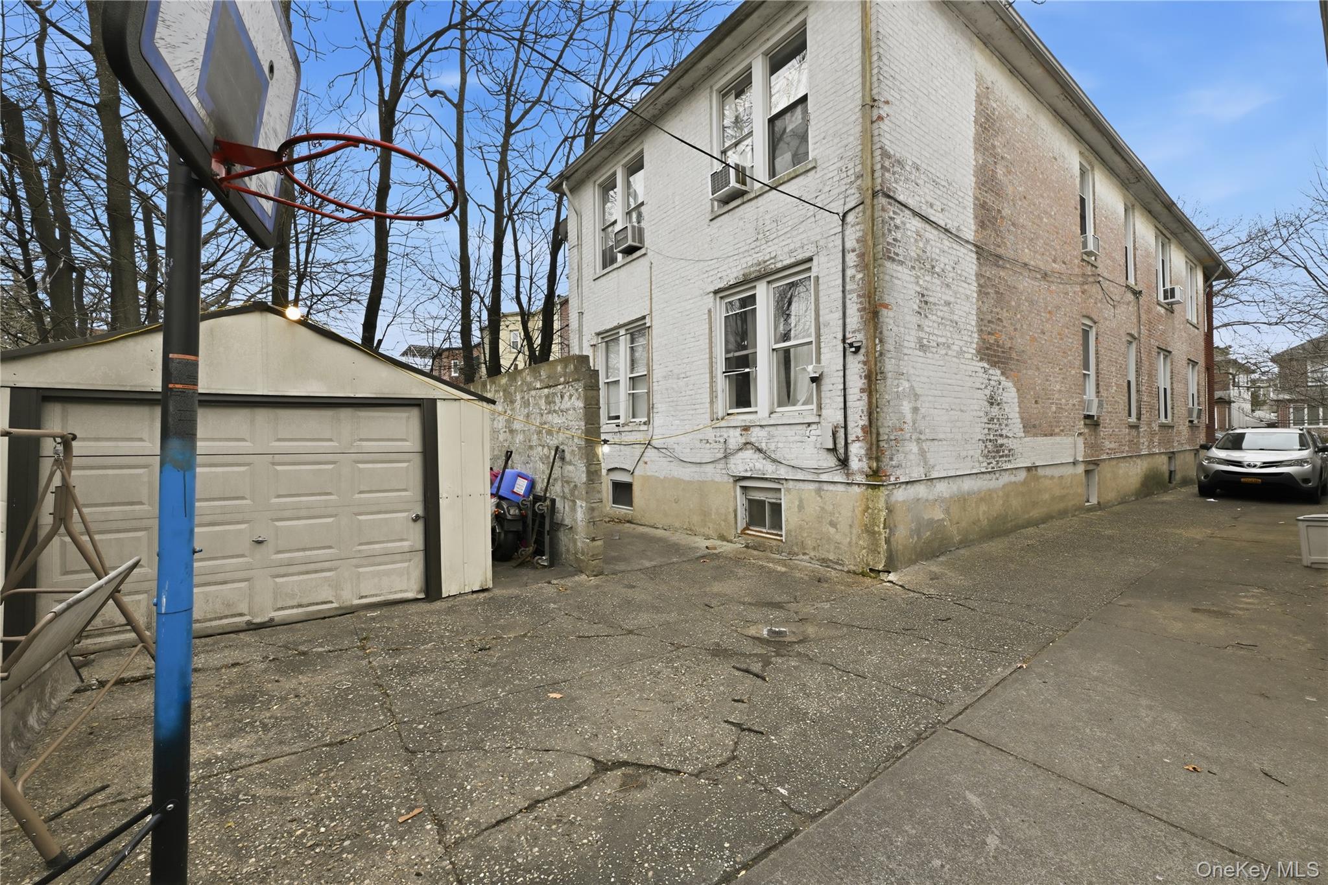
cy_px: 442
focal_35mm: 14
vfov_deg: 81.2
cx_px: 664
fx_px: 516
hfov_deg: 104.3
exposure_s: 1/80
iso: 400
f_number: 11
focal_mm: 14
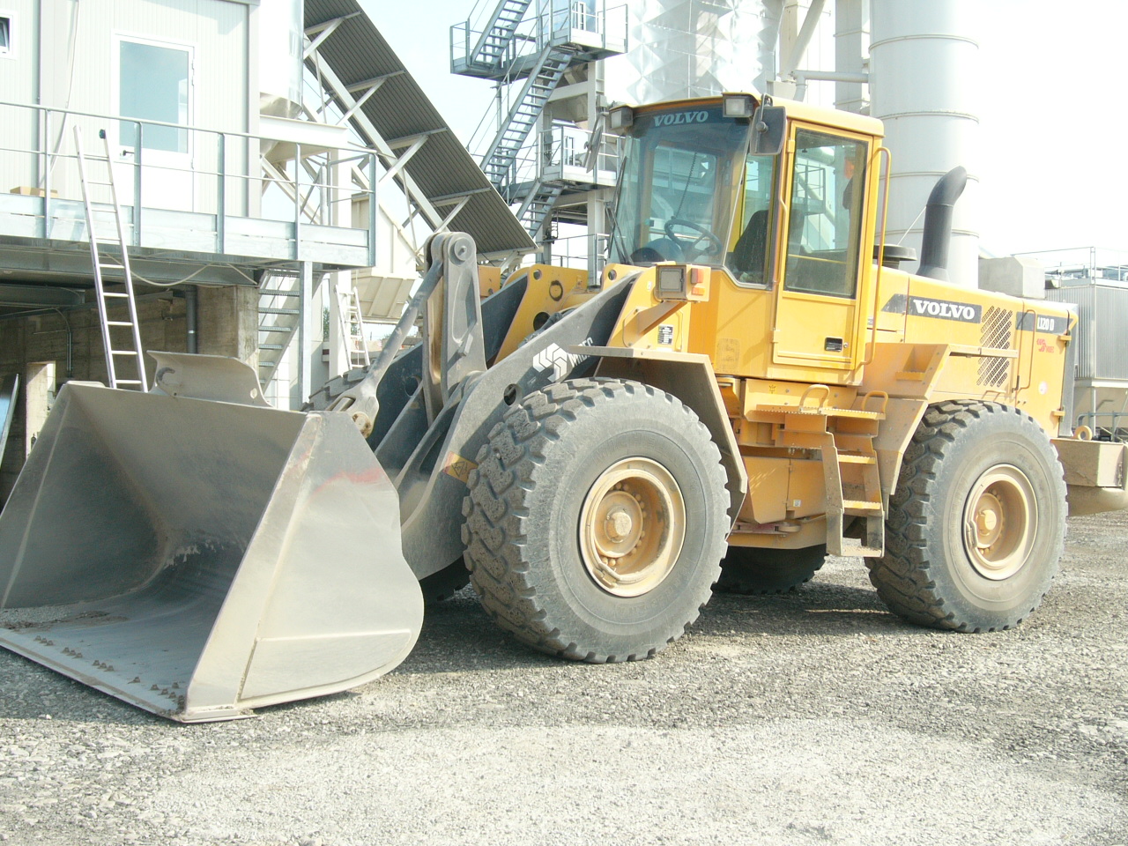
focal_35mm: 53
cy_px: 423
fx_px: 1727
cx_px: 564
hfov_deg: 36.2
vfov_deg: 27.5
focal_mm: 8.8
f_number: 9.7
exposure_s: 1/40
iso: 50
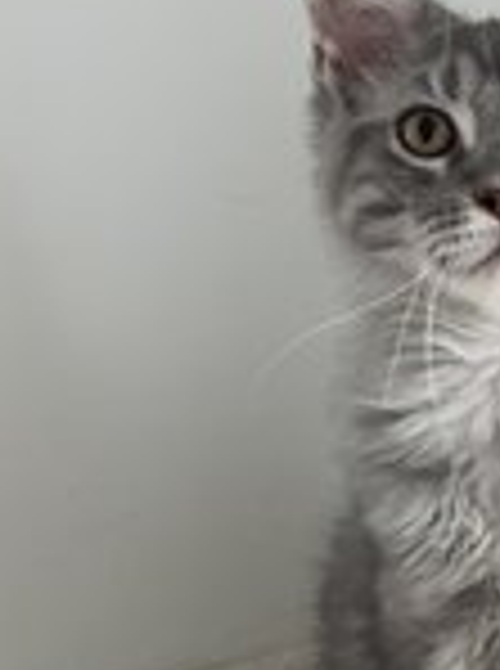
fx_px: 1354
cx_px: 563
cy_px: 477
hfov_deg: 19.9
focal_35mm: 70
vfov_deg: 27.6
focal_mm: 5.7
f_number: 1.5
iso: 400
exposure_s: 1/60
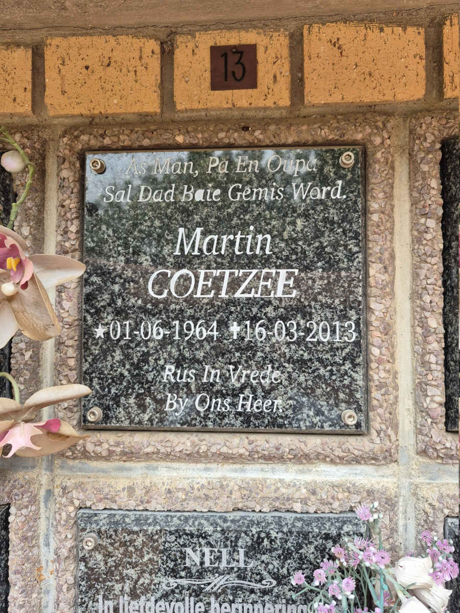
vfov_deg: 73.9
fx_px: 408
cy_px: 306
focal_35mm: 23
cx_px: 230
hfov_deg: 58.9
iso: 100
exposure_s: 1/180
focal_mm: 5.4
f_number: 1.8
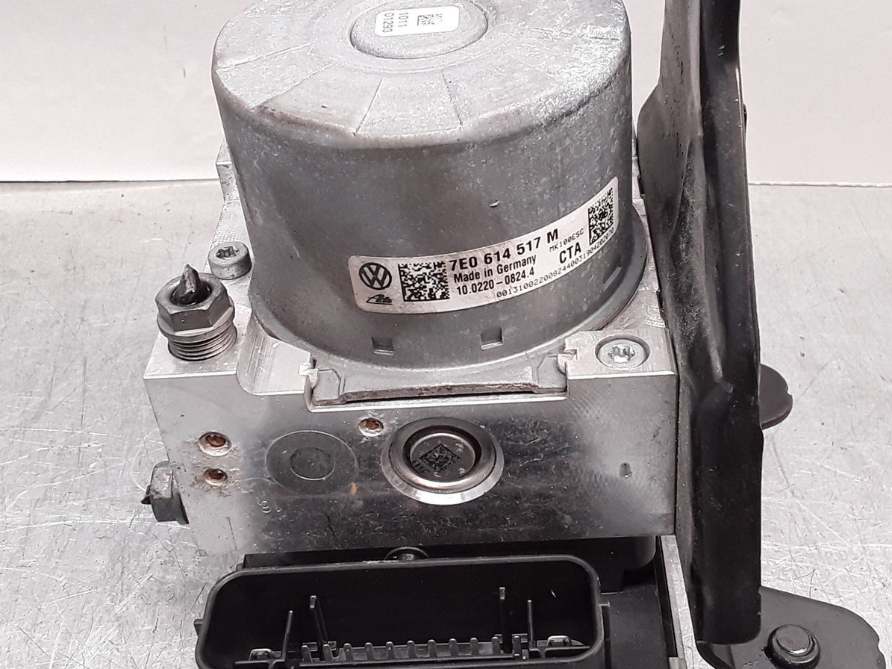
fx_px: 1237
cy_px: 301
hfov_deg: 39.7
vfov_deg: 30.2
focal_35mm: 48
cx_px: 451
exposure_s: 1/50
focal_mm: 2.91
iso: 64
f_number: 1.9
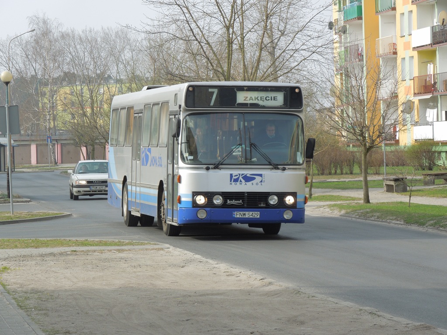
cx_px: 224
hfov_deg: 11.6
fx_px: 2195
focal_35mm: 170
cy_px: 168
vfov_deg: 8.7
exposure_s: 1/250
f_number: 5
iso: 100
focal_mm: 30.6
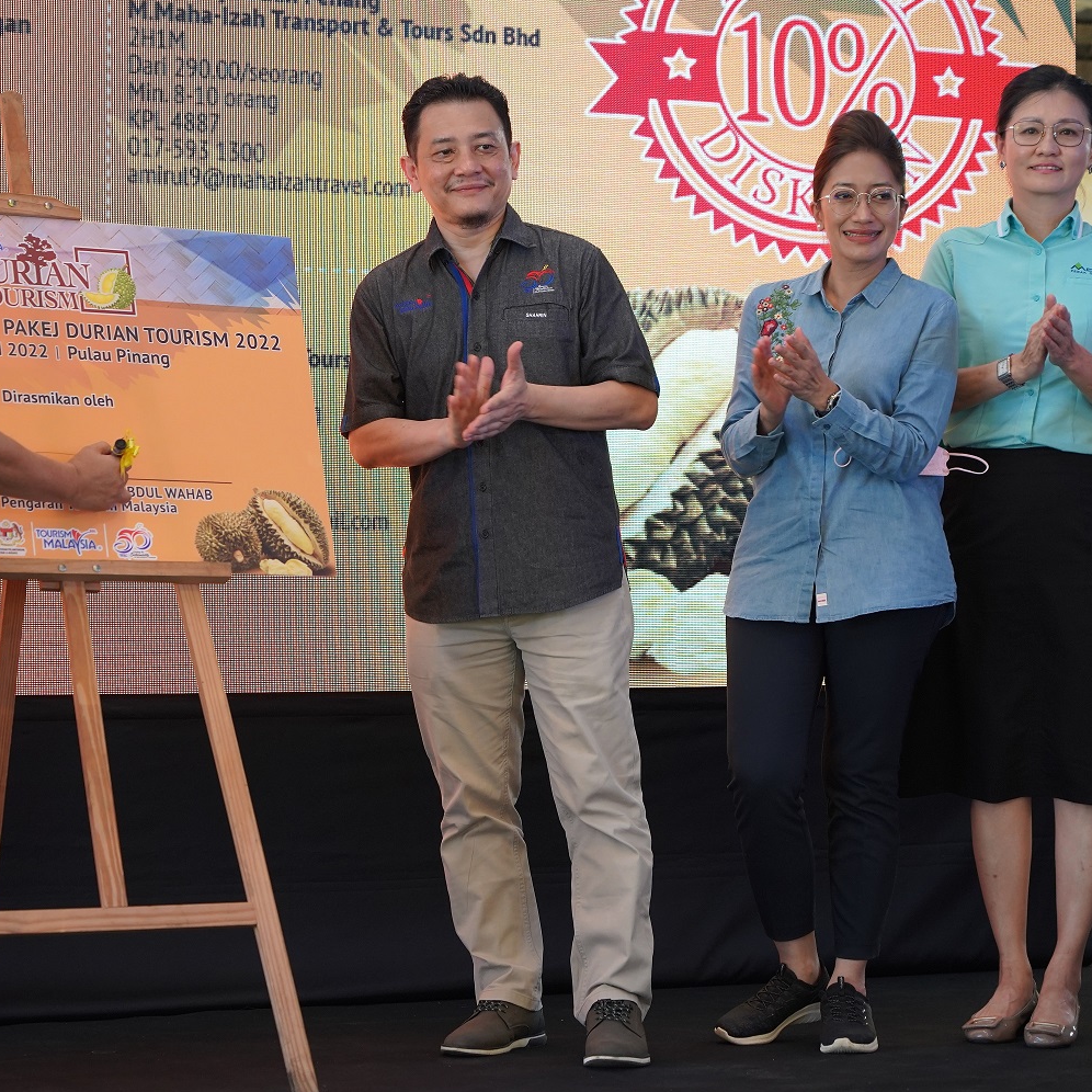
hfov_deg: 16.5
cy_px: 547
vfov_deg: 16.6
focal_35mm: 105
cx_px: 372
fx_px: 3747
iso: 1000
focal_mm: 82
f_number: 4
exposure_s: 1/160
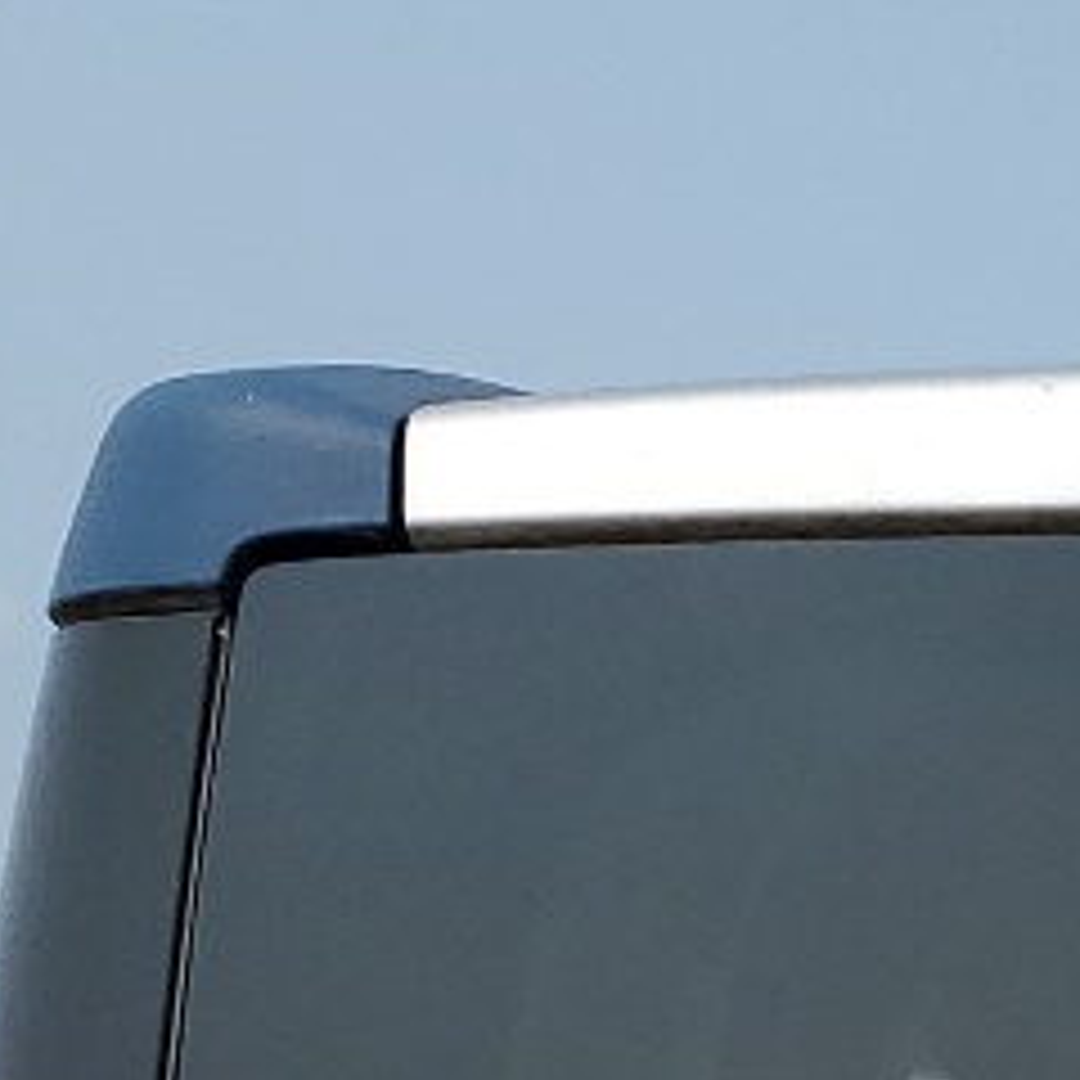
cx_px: 1958
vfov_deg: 10.1
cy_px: 2538
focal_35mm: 153
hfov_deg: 10.7
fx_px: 5401
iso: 50
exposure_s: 1/5000
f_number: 1.5
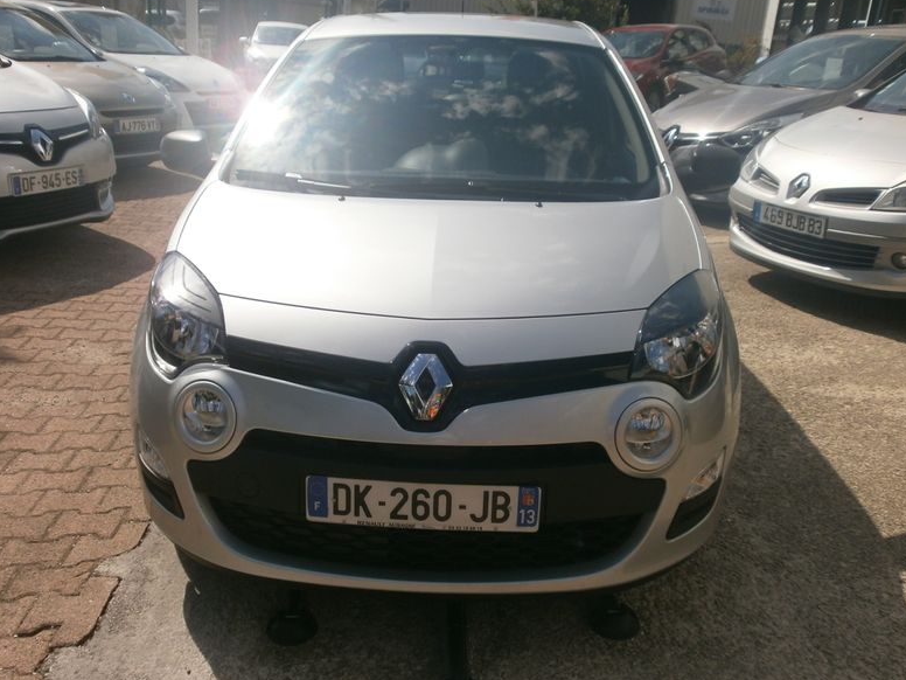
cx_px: 445
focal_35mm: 33
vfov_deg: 42.9
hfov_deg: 55.3
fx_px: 864
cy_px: 333
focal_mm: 5.8
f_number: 11
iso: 100
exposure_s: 1/250
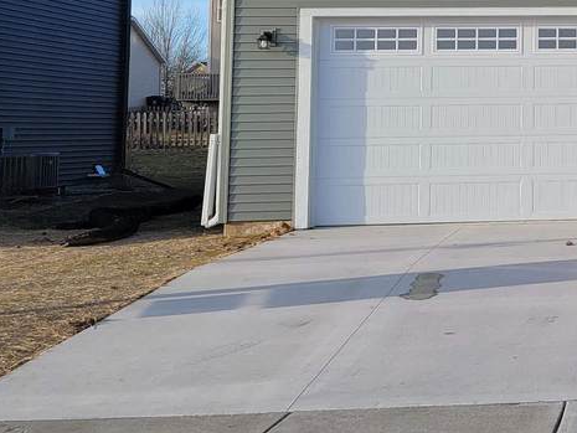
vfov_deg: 21.7
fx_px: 1100
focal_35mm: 66
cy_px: 37
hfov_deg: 26.0
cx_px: 707
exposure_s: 1/426
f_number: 1.8
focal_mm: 6.7
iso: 16
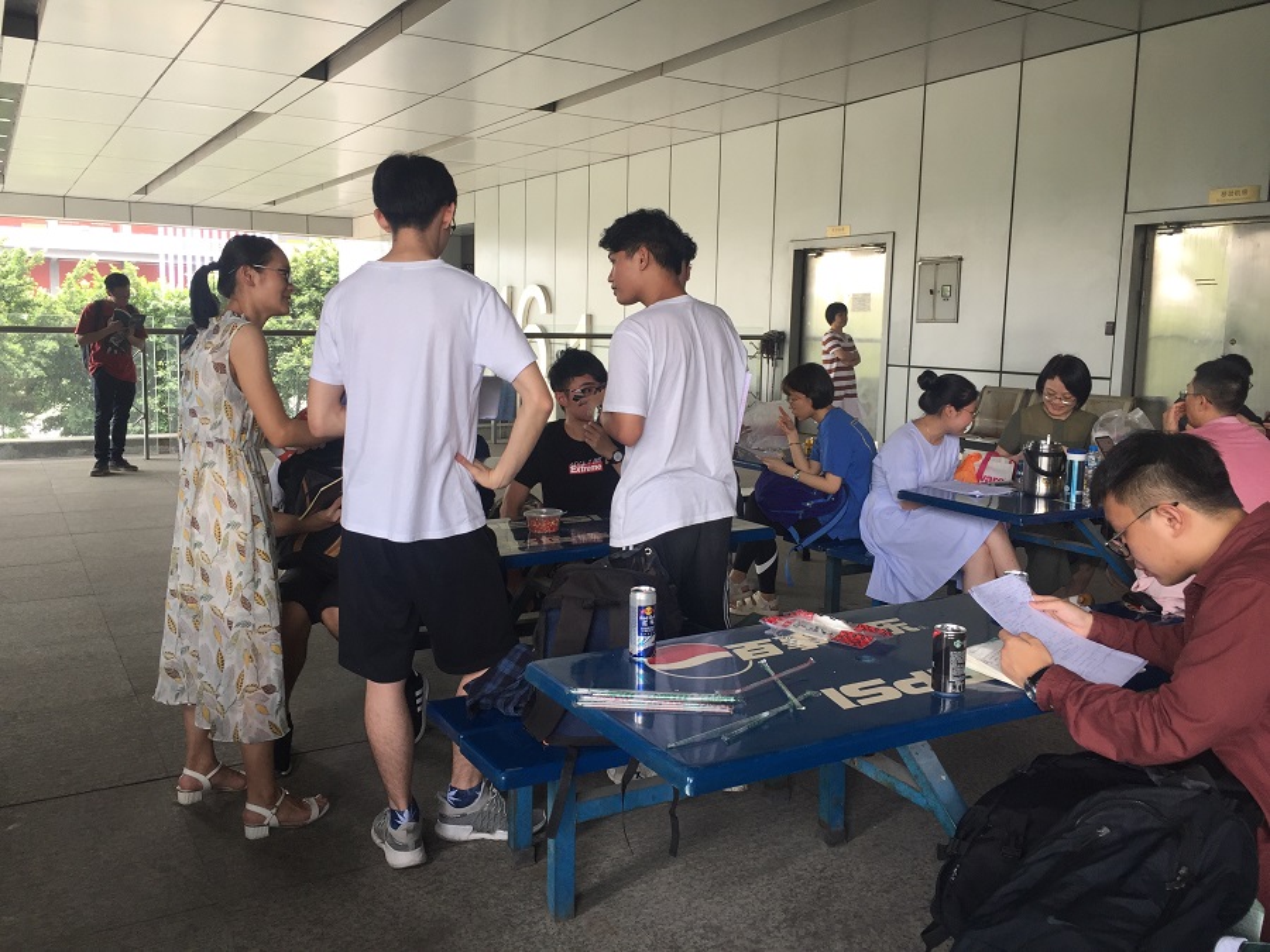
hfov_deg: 61.7
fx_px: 1064
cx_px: 635
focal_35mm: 29
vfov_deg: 48.2
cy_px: 476
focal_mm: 4.15
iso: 50
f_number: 2.2
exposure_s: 1/100
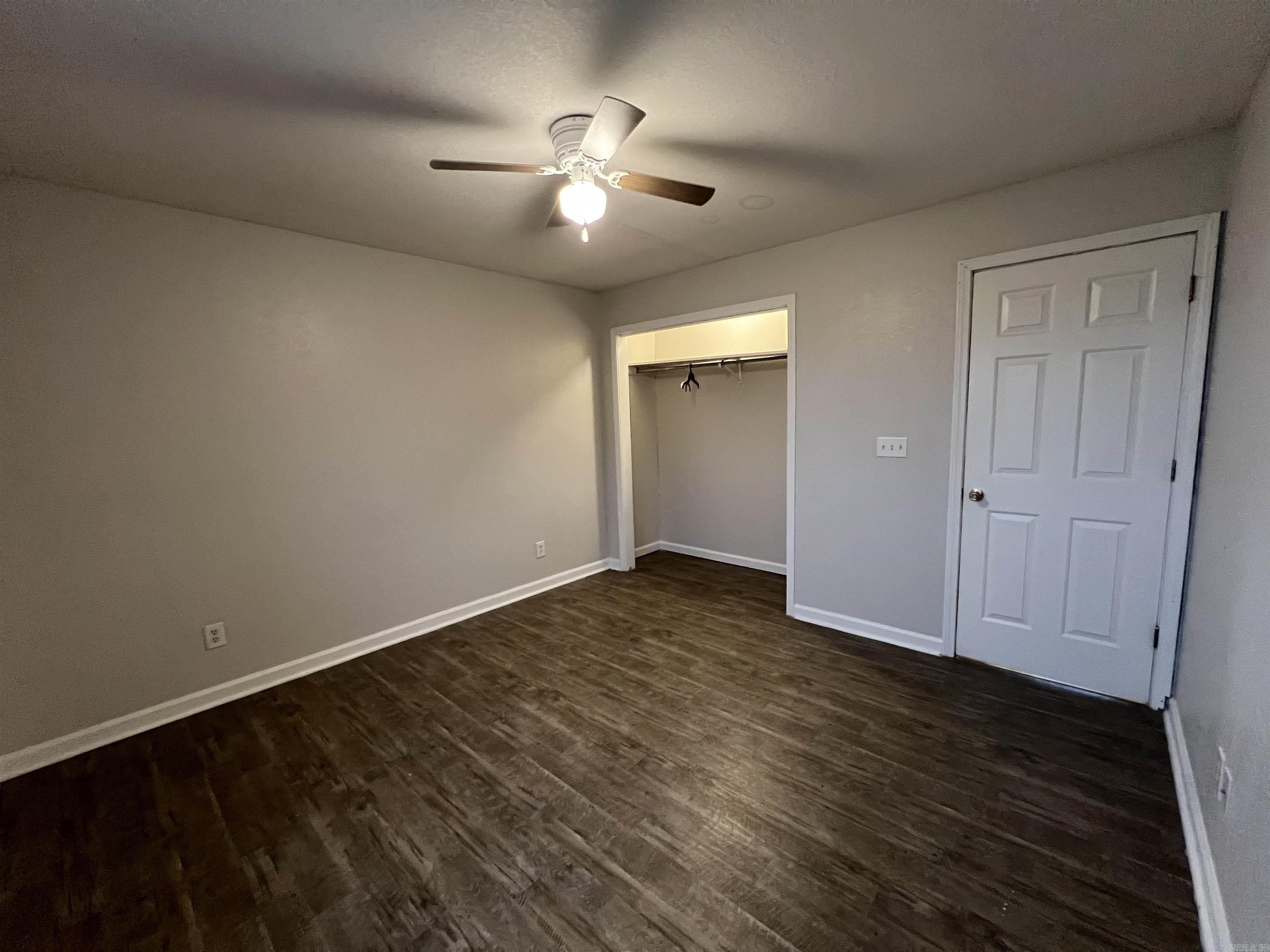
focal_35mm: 13
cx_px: 635
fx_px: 477
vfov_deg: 89.9
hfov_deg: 106.2
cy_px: 476
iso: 500
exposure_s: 1/60
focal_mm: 1.57
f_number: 1.8
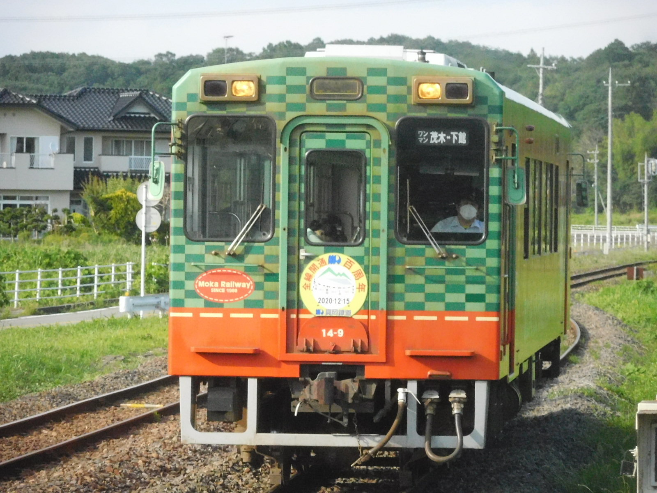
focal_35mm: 250
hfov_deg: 7.9
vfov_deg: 5.9
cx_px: 328
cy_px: 246
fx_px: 4745
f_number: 11.4
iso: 1600
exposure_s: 1/500
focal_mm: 44.6
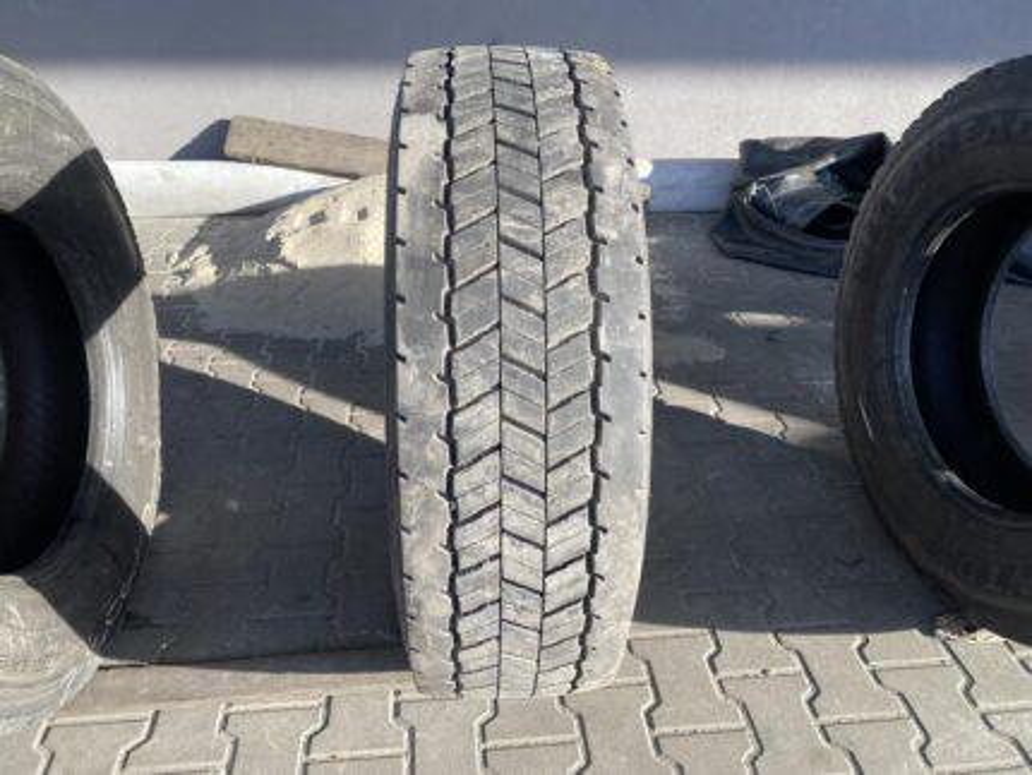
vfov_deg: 53.1
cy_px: 388
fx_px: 776
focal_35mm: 26
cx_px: 516
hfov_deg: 67.3
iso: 32
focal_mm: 4.25
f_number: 1.8
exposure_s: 1/510
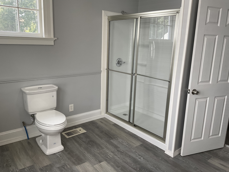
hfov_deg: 61.7
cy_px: 86
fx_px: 192
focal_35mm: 29
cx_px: 114
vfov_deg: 48.2
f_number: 1.8
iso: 40
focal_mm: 3
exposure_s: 1/120
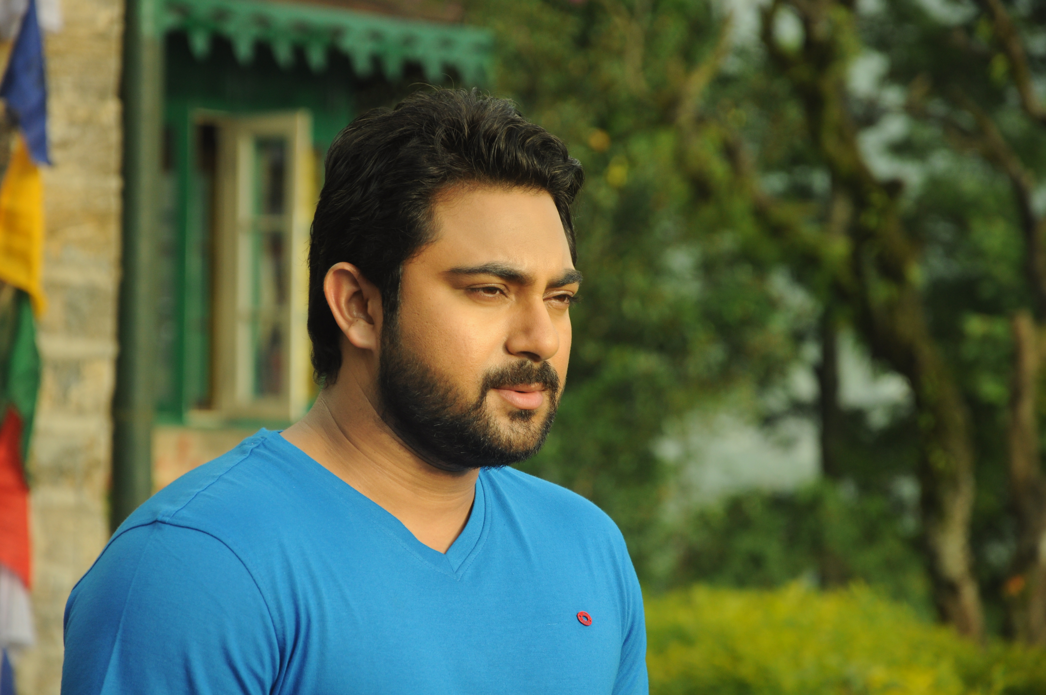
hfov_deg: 13.1
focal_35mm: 158
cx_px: 523
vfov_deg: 8.7
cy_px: 348
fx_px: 4571
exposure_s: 1/200
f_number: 5.6
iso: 400
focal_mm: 105
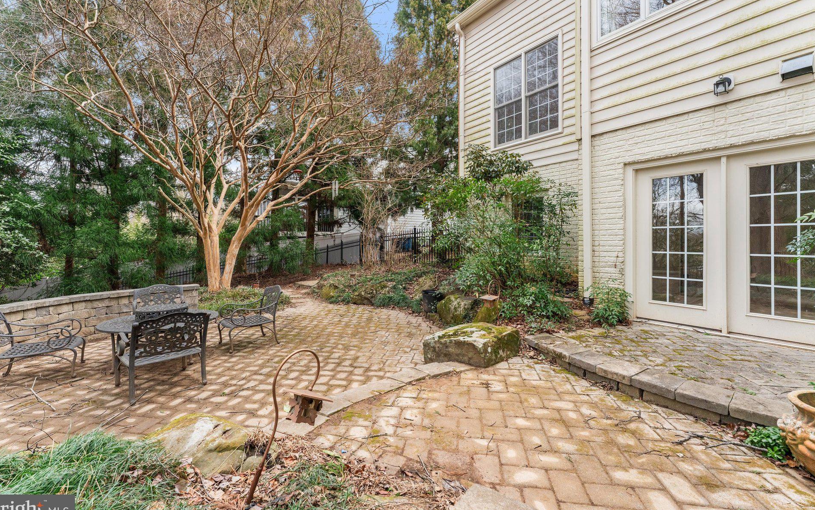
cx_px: 411
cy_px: 239
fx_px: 333
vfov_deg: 74.7
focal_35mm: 15
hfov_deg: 101.5
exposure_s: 1/200
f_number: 8
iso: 640
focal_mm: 14
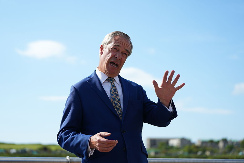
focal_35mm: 70
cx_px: 122
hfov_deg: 28.8
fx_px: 474
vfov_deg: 19.5
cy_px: 82
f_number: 2.8
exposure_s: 1/2500
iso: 160
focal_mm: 70
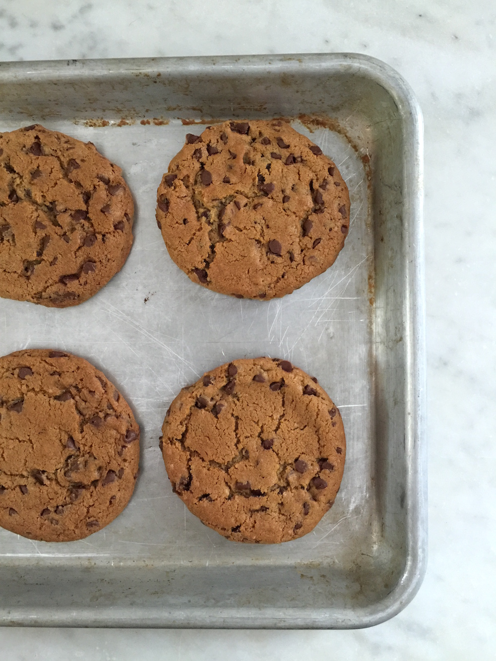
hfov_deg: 48.2
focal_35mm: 29
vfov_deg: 61.7
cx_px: 248
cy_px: 330
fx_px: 554
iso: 100
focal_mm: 4.15
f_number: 2.2
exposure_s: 1/10
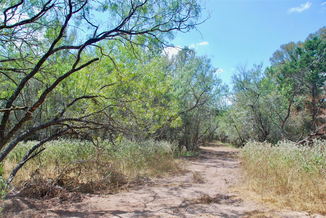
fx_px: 299
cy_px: 109
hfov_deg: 57.2
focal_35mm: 33
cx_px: 163
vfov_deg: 40.1
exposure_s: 1/160
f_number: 6.3
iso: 100
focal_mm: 22
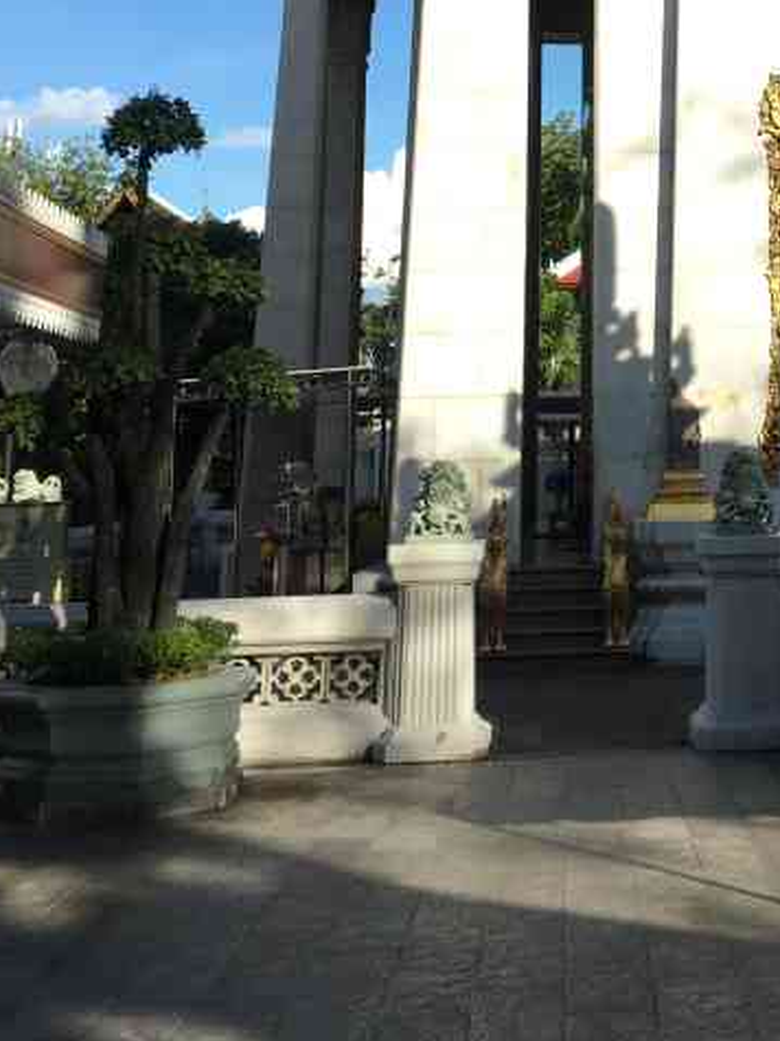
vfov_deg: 31.9
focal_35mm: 57
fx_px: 1713
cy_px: 71
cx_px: 747
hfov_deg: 24.7
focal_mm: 4.15
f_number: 2.2
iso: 25
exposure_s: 1/855
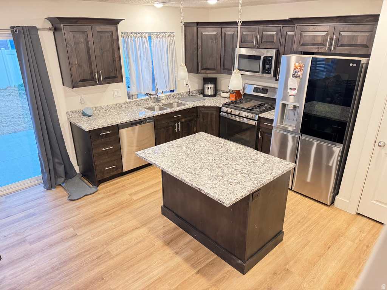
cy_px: 145
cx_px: 194
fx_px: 268
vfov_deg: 56.8
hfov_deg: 71.6
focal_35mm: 24
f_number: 1.78
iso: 400
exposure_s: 1/60
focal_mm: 6.76
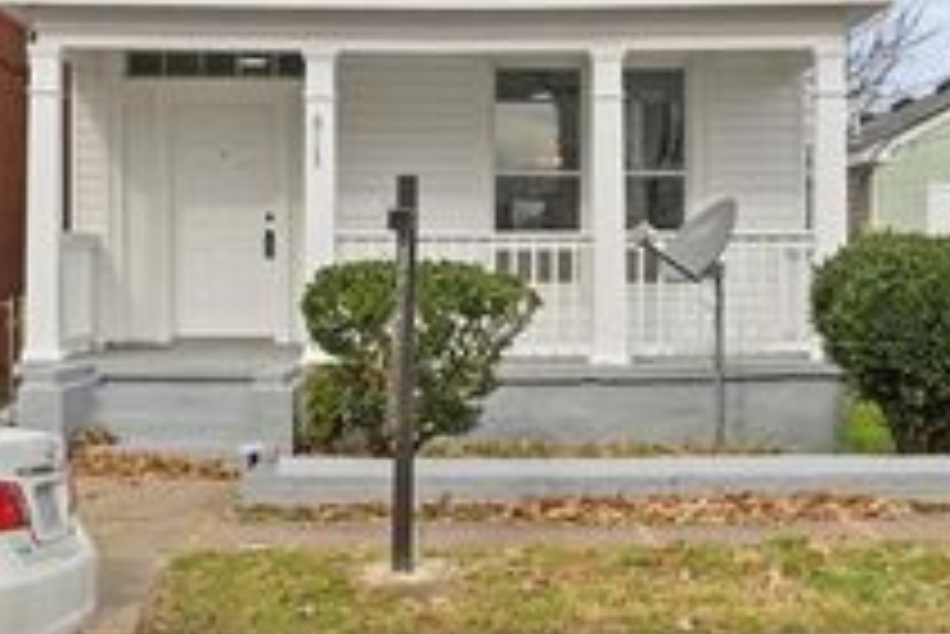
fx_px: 1505
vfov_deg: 22.6
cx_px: 446
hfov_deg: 35.0
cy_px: -43
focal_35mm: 57
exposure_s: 1/500
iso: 250
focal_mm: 16
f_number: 9
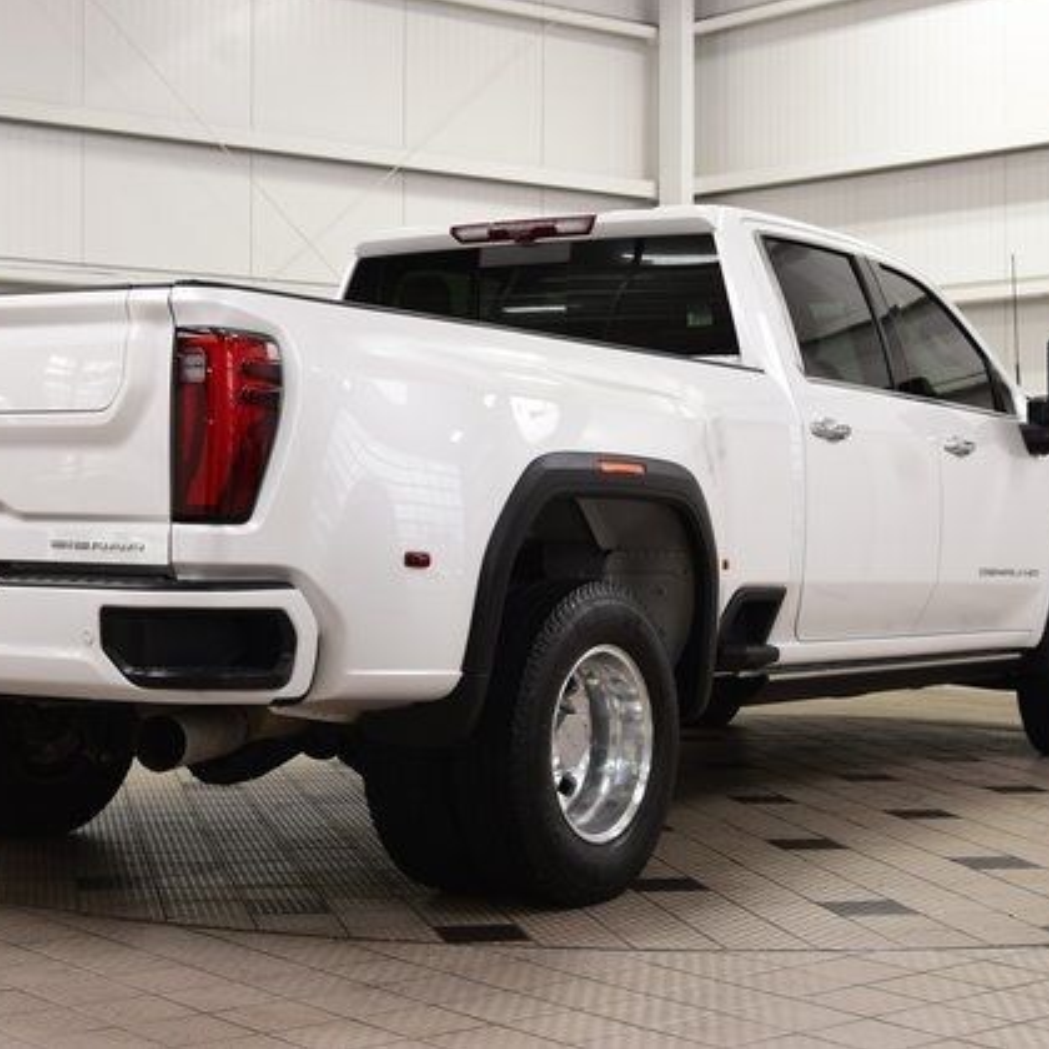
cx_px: 407
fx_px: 2263
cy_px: 518
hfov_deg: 26.0
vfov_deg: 26.1
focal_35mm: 66
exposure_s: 1/30
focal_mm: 34
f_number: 7.1
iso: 640
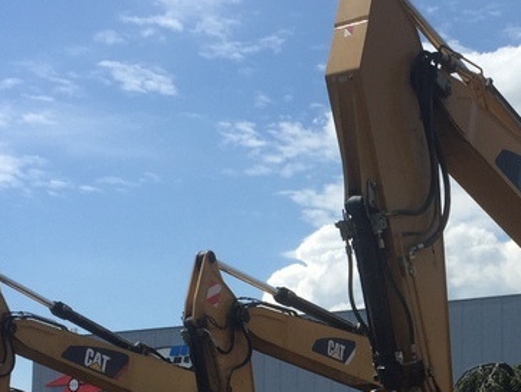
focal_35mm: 82
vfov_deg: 17.6
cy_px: 395
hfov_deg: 23.1
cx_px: 492
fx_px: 1235
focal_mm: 4.15
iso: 32
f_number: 2.2
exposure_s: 1/2475
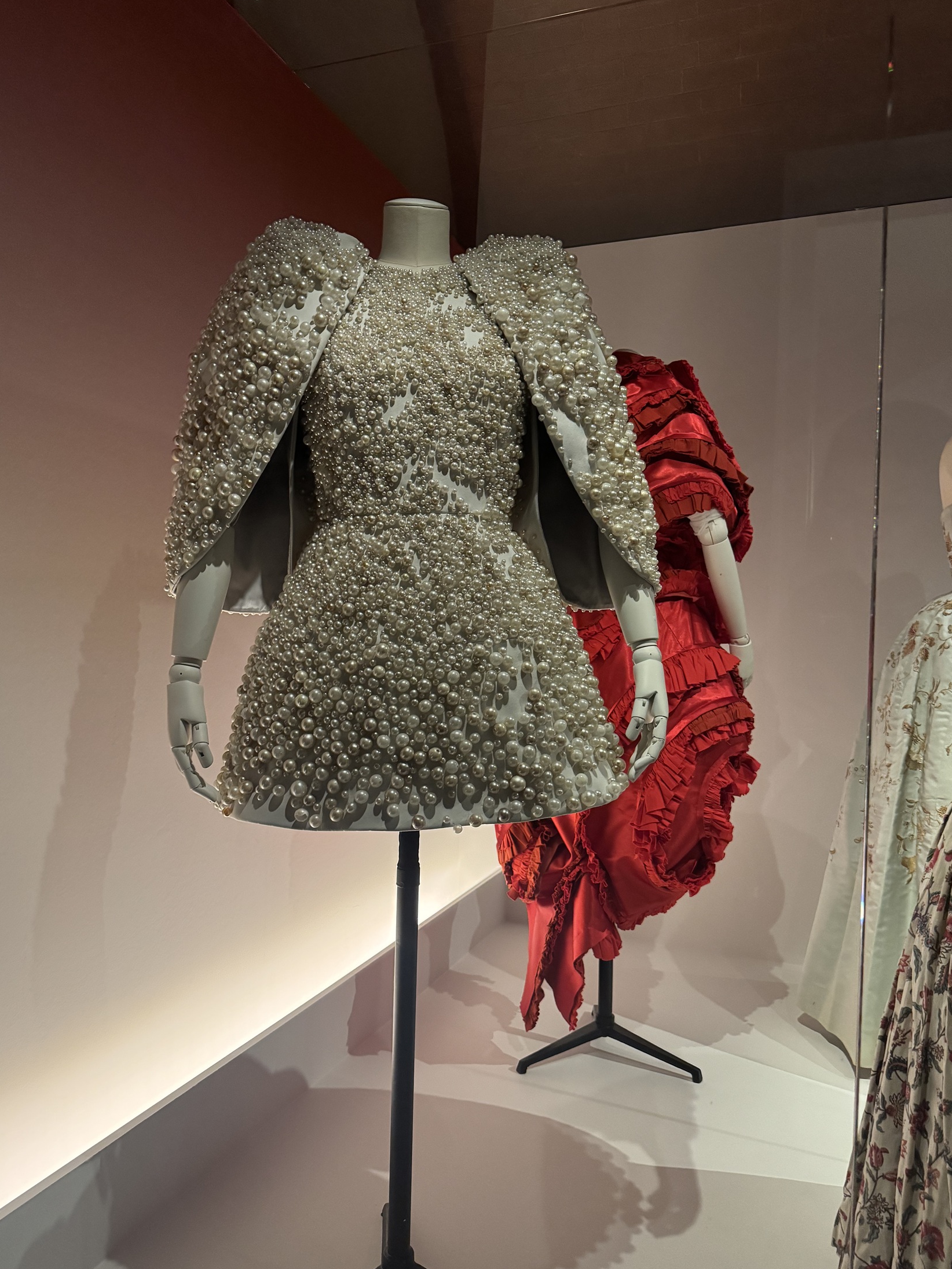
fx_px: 917
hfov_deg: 54.9
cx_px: 457
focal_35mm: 25
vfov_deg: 69.4
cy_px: 639
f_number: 1.78
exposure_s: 1/60
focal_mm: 6.76
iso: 800
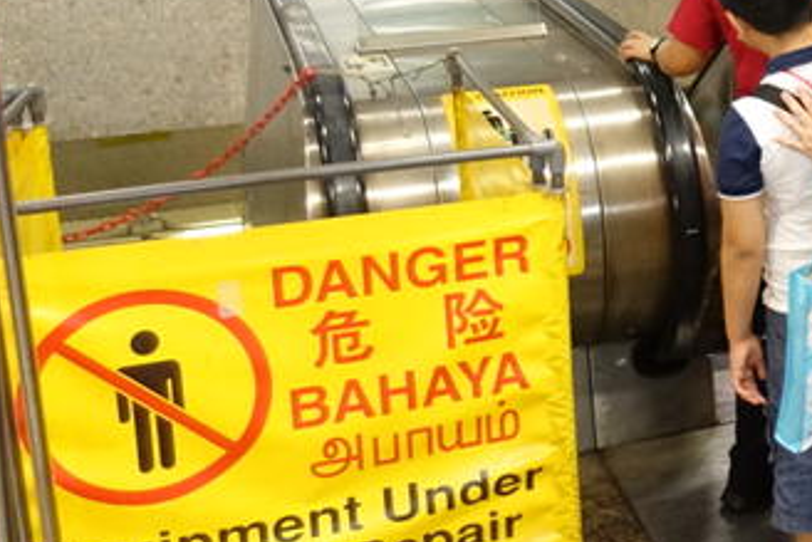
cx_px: 1116
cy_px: 37
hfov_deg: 23.2
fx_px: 1692
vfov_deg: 17.9
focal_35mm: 75
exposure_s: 1/80
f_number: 1.8
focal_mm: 8.8
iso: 1000
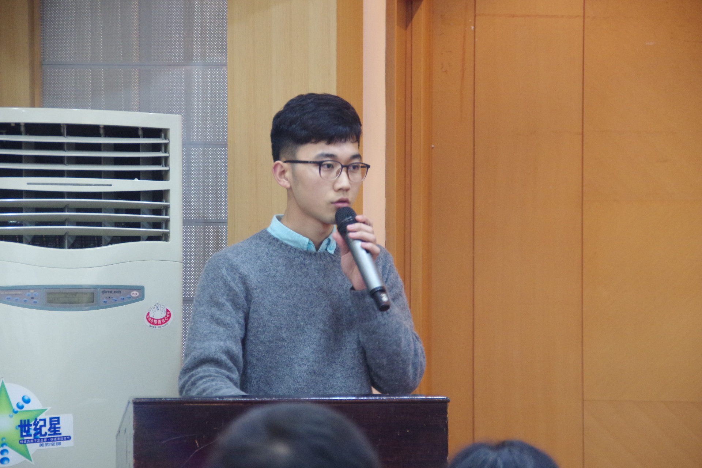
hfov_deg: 14.4
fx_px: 2769
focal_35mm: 142
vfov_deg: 9.7
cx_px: 351
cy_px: 234
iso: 3200
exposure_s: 1/13
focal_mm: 95
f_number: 5.6
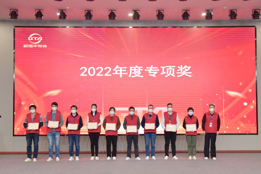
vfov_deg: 37.9
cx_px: 130
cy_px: 87
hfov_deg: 54.4
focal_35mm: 35
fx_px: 254
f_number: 4
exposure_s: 1/125
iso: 1000
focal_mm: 35
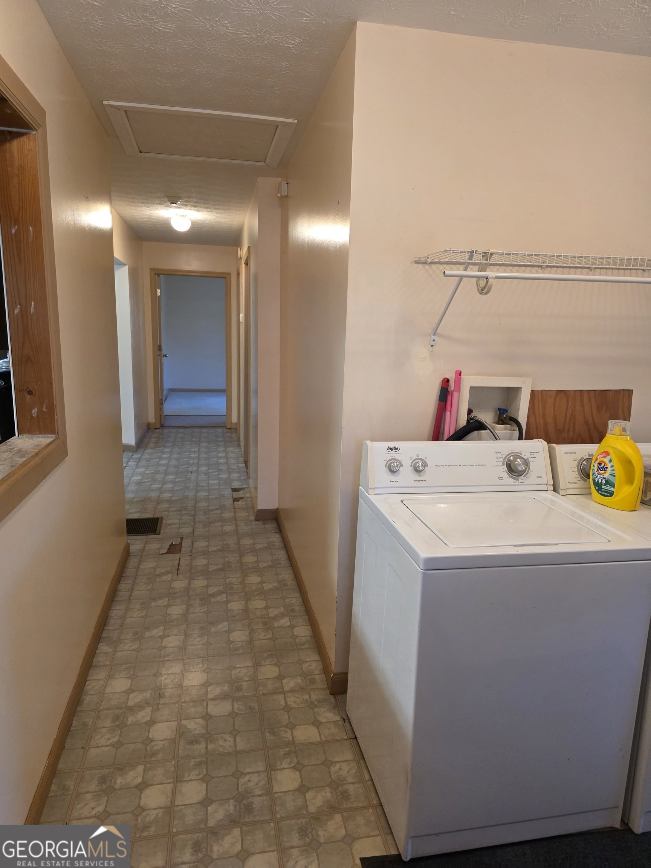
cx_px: 326
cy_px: 434
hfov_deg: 58.9
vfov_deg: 73.9
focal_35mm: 23
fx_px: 577
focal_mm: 6.3
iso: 400
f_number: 1.7
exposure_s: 1/120
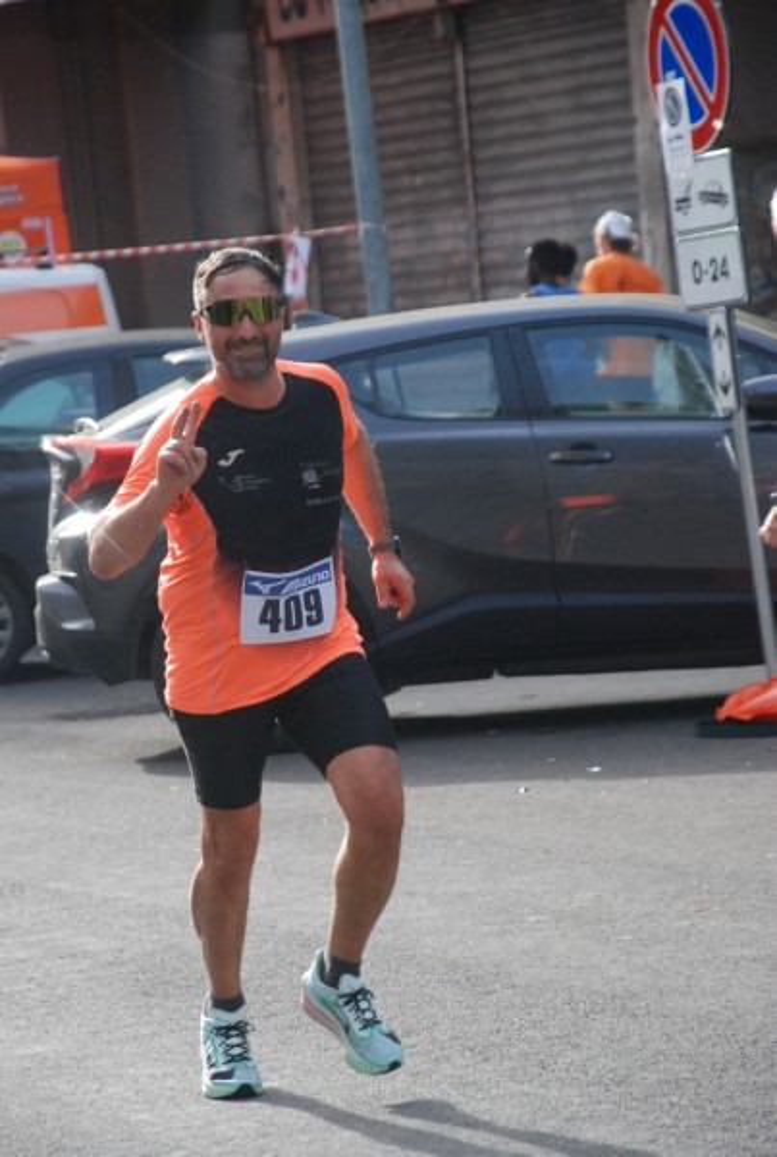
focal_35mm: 180
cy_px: 578
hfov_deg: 7.7
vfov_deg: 11.4
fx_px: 5797
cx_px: 388
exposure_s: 1/640
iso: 1000
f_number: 5.6
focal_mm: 120
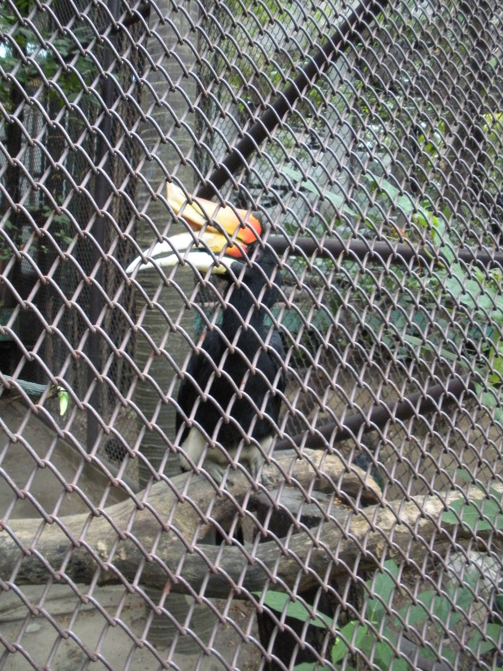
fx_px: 697
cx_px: 252
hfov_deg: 39.7
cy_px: 336
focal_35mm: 36
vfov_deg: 51.4
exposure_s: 1/57.6
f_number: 3.5
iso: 400
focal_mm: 6.3
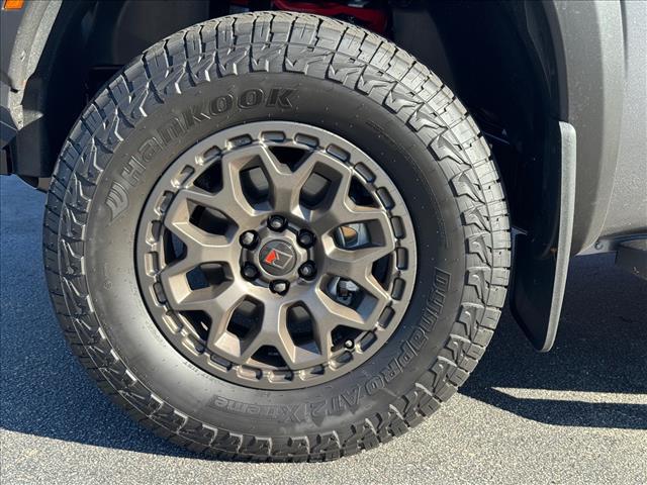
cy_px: 242
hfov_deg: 39.7
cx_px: 324
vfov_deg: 30.3
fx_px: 897
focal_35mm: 48
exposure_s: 1/707
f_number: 1.78
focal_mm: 6.76
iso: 64
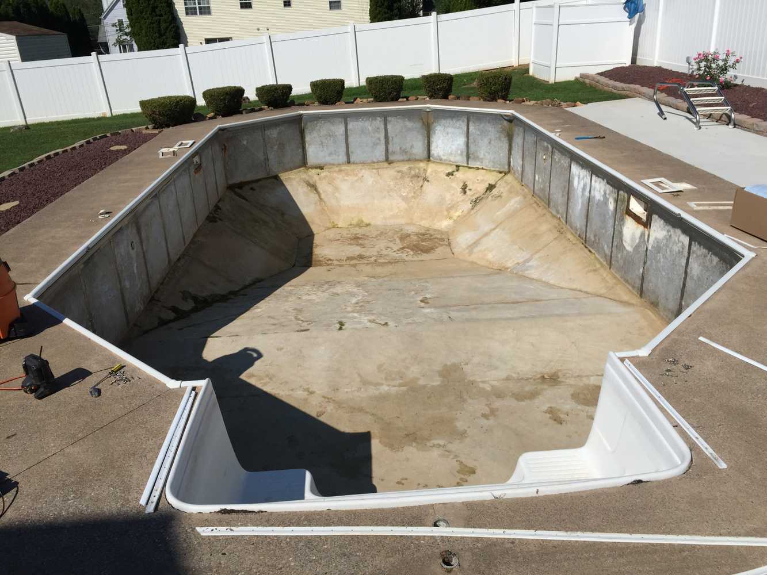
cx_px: 384
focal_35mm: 29
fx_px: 643
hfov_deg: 61.7
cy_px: 288
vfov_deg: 48.2
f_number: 2.2
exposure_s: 1/5650
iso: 32
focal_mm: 4.15
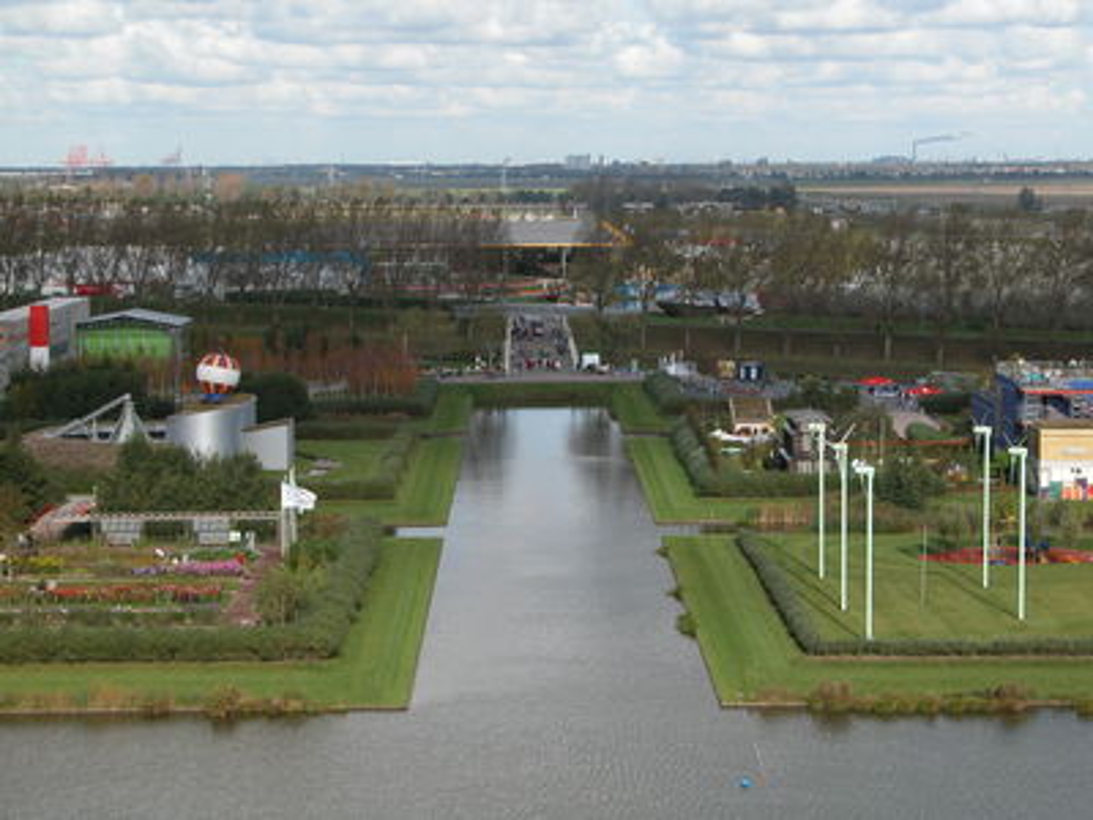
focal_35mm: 86
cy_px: 410
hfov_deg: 22.8
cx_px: 546
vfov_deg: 17.2
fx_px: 2715
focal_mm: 22.3
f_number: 5
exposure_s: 1/439
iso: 100
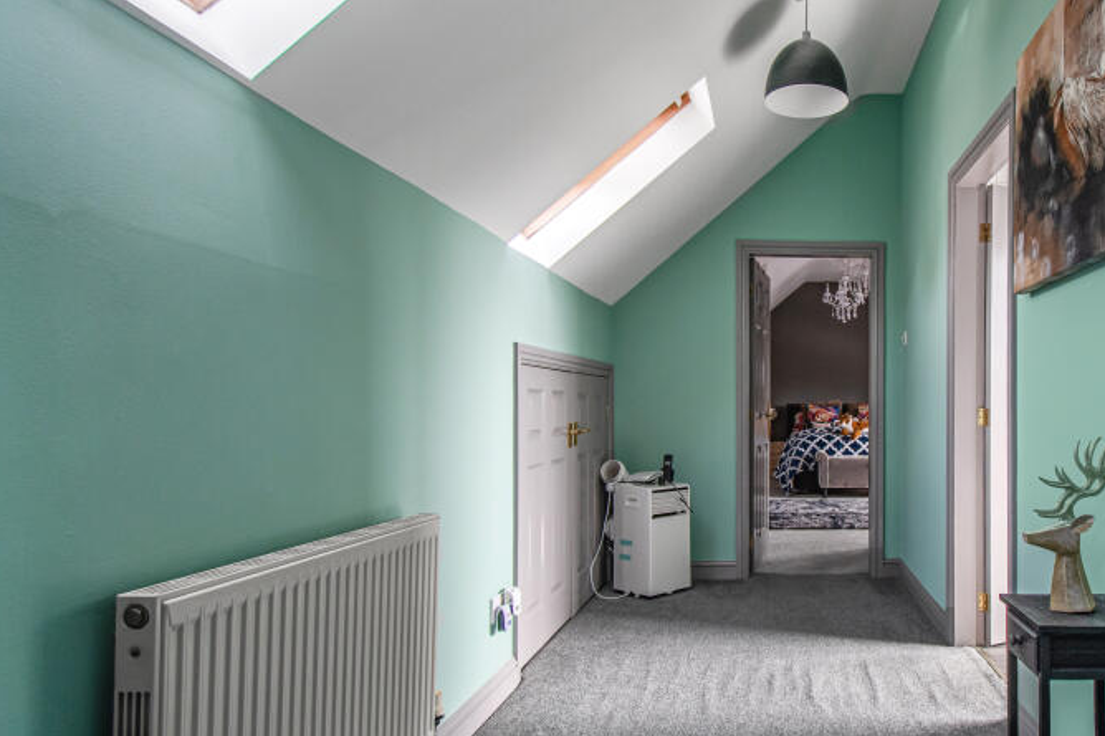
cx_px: 789
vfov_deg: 55.1
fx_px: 706
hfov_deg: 72.3
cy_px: 378
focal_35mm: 23
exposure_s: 1/15
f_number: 8
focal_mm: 10
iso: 400
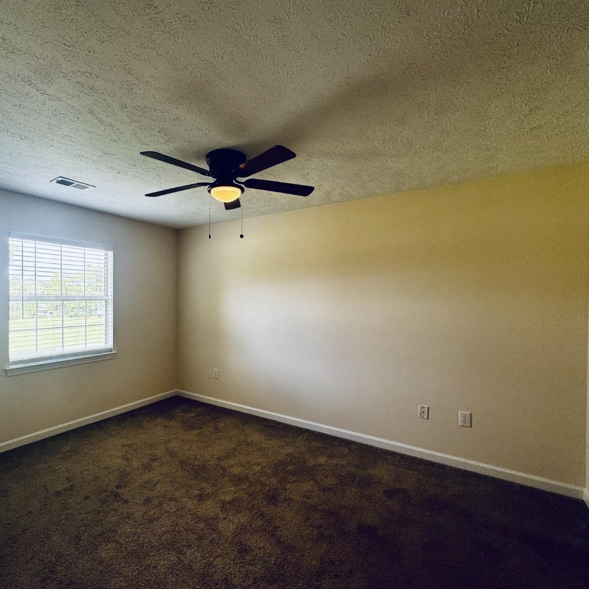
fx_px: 327
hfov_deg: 83.2
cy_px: 303
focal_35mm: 17
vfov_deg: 83.9
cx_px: 243
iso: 100
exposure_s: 1/99
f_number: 2.2
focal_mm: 2.22
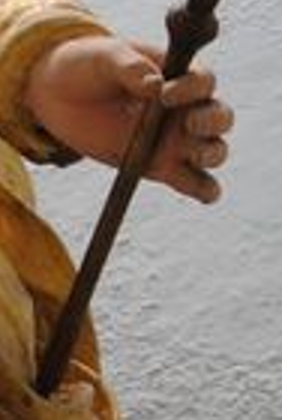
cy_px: 309
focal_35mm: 316
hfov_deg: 4.3
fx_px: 3695
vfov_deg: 6.5
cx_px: -210
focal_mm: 42
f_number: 4.8
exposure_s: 1/30
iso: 640
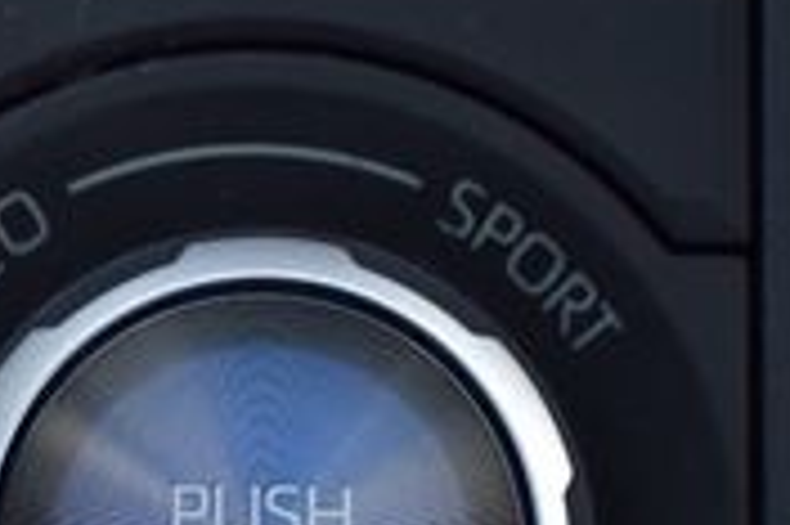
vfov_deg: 7.4
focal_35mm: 185
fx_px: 4056
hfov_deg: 11.1
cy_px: 601
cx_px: 184
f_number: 7.1
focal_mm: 34
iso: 400
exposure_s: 1/25
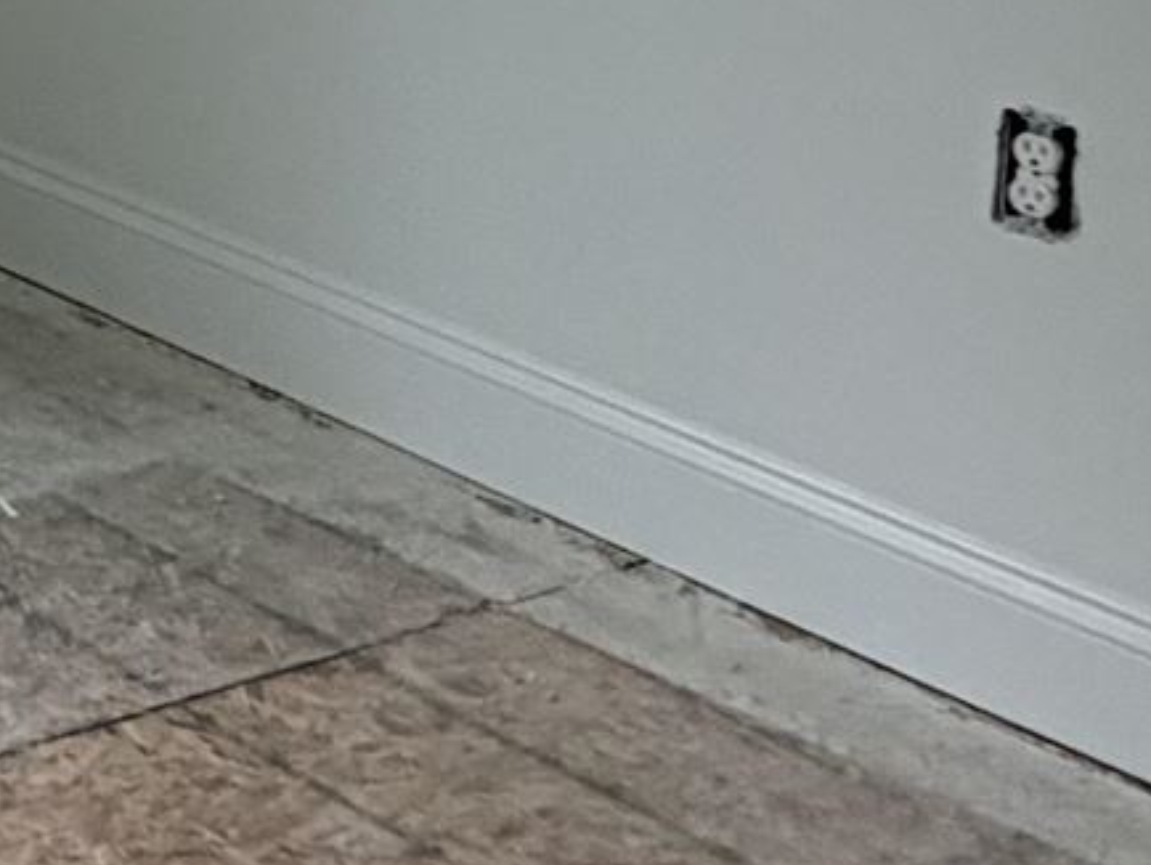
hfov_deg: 15.3
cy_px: -584
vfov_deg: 13.7
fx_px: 3294
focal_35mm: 99
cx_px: -1257
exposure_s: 1/121
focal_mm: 2.22
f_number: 2.2
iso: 80
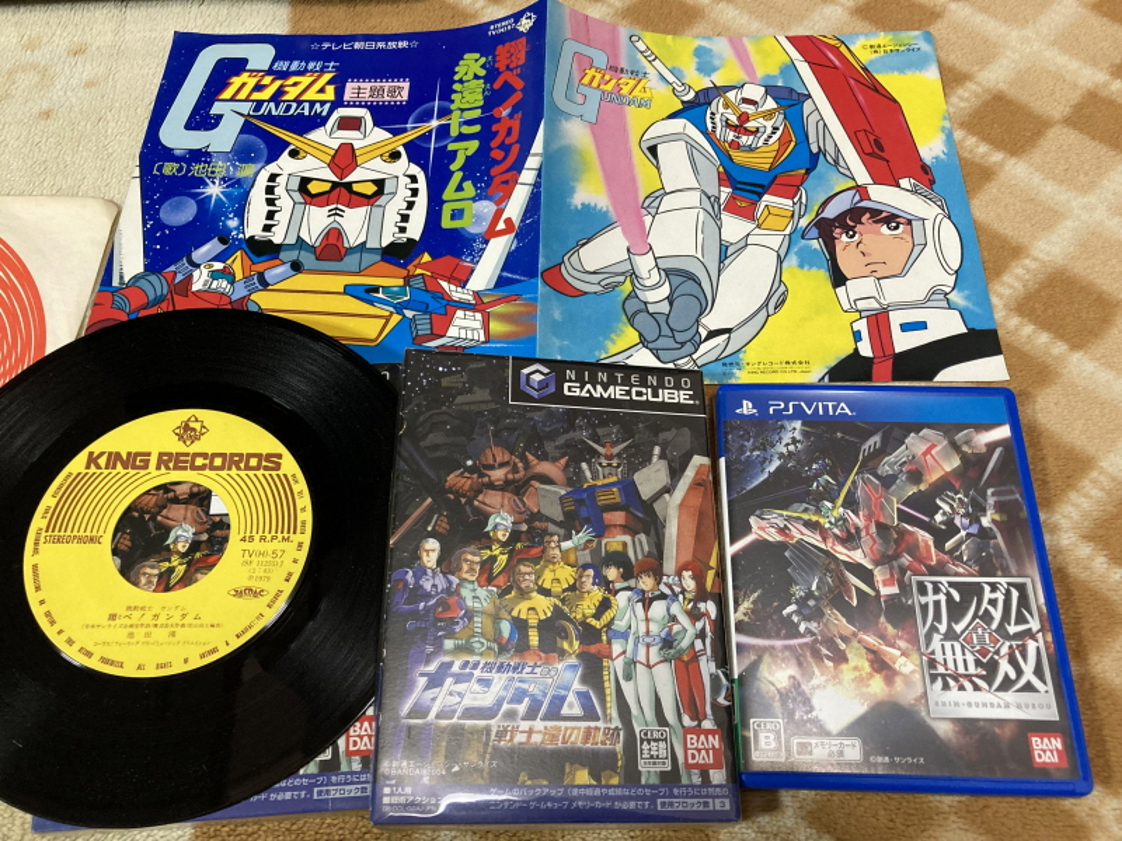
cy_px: 420
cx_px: 561
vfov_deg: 49.7
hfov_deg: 63.4
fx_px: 908
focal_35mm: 28
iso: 250
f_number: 1.8
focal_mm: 3.99
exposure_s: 1/60
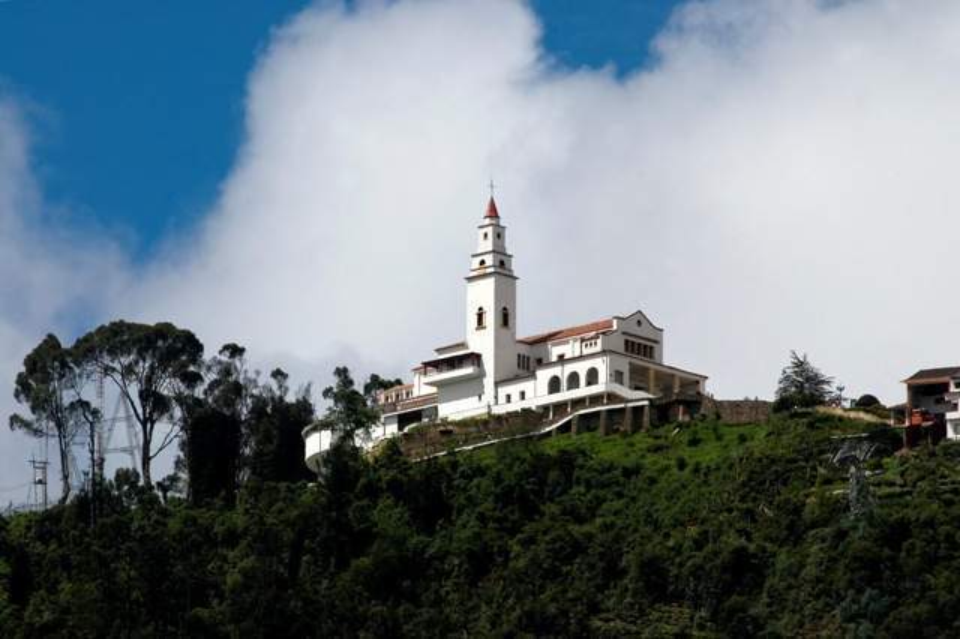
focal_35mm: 450
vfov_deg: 3.1
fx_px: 11993
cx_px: 480
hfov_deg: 4.6
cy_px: 320
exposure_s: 1/160
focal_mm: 300
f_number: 29
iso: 160
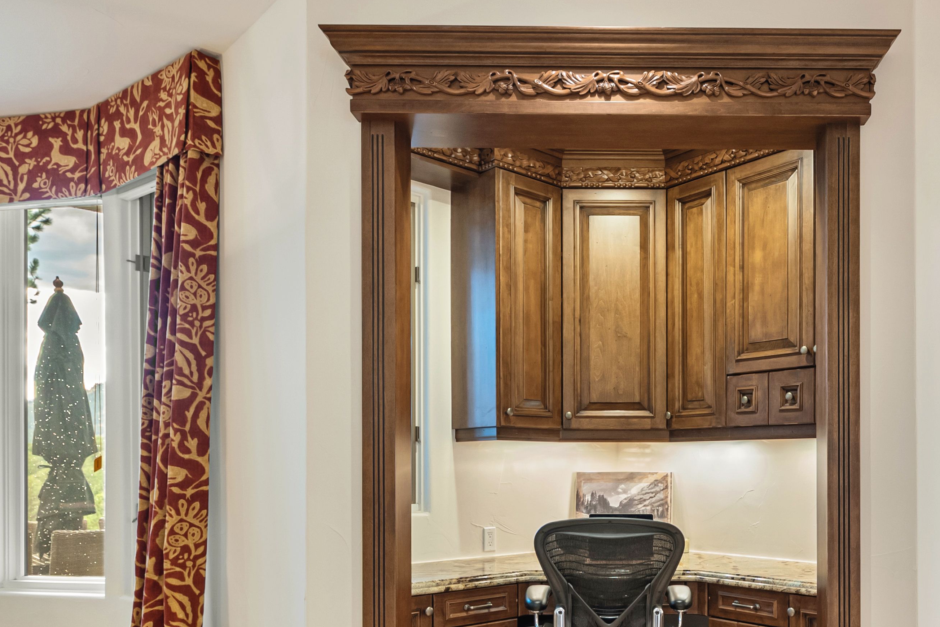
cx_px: 639
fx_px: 809
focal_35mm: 31
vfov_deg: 41.0
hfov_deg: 58.7
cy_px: 475
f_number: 8
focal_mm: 19
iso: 1000
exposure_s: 1/4
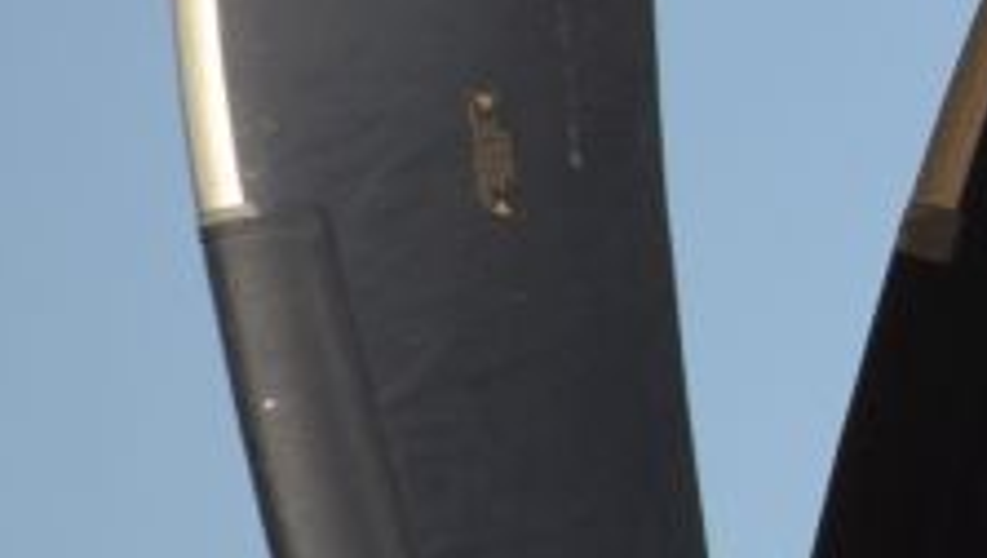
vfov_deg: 1.0
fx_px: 30961
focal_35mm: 1182
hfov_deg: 1.8
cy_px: 20
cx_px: 2403
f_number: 6.3
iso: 100
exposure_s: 1/640
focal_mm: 105
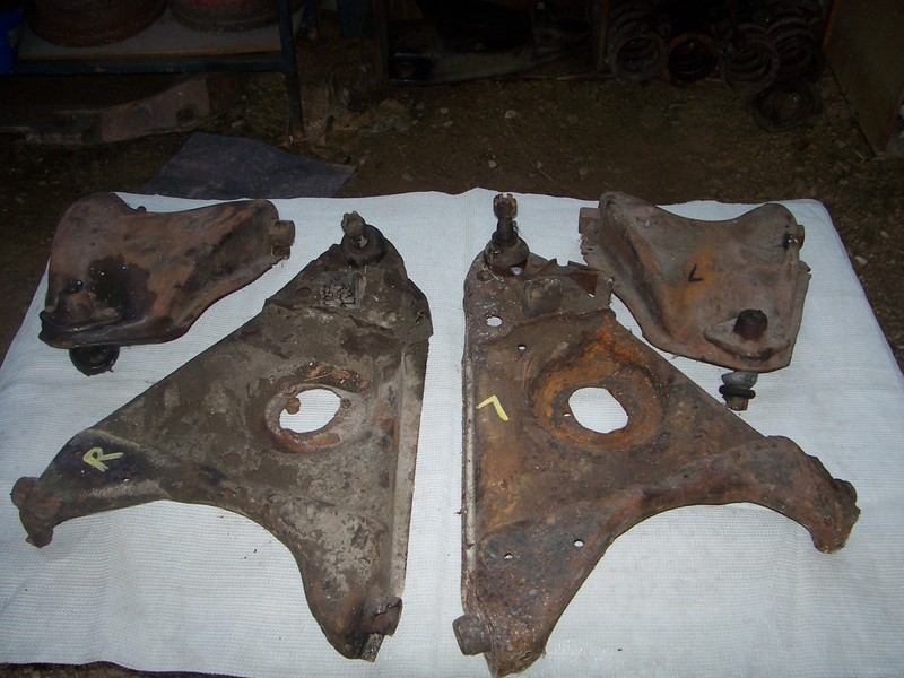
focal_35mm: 34
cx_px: 452
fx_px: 888
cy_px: 339
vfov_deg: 41.8
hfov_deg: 54.0
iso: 80
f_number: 2.7
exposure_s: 1/60
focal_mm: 5.6
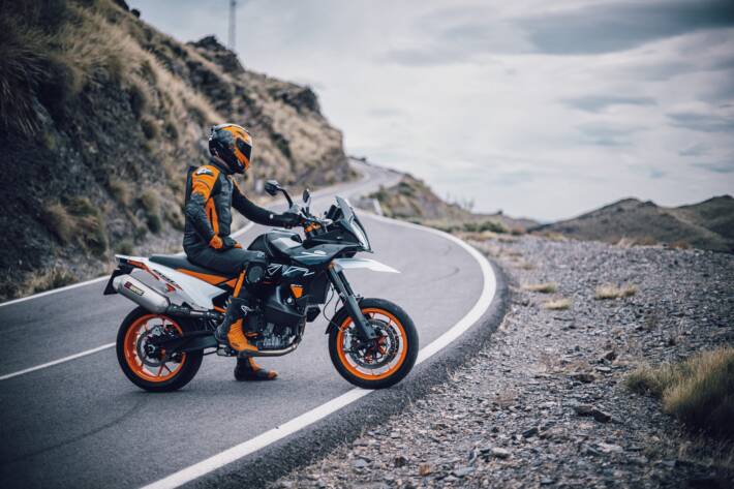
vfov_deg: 27.0
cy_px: 244
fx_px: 1019
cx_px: 367
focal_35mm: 50
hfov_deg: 39.6
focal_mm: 50
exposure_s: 1/6400
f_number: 1.4
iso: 100
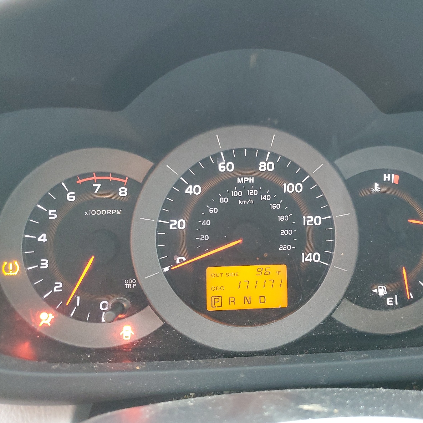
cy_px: 213
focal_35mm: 31
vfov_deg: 52.5
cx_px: 269
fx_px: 429
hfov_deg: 51.9
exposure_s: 1/40
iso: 289
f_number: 1.5
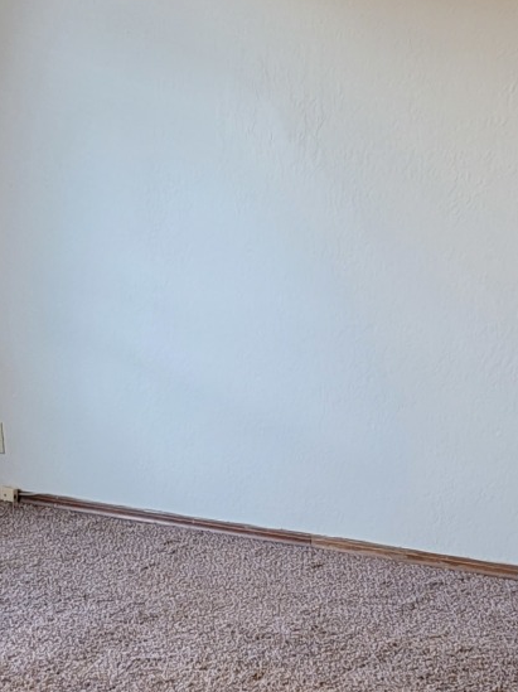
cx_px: 295
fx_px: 1678
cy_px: 513
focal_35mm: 84
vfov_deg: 23.1
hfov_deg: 17.5
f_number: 1.8
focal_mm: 6.7
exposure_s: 1/59
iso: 160
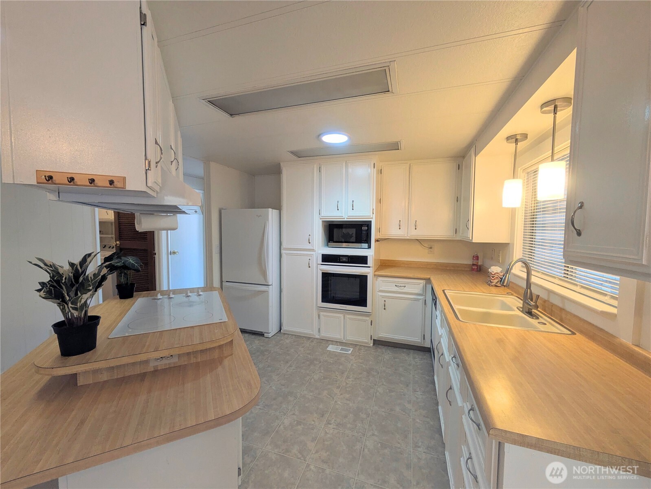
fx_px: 263
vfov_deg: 85.7
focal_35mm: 14
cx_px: 326
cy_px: 244
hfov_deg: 102.1
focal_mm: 1.83
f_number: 2.2
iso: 92
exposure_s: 1/120
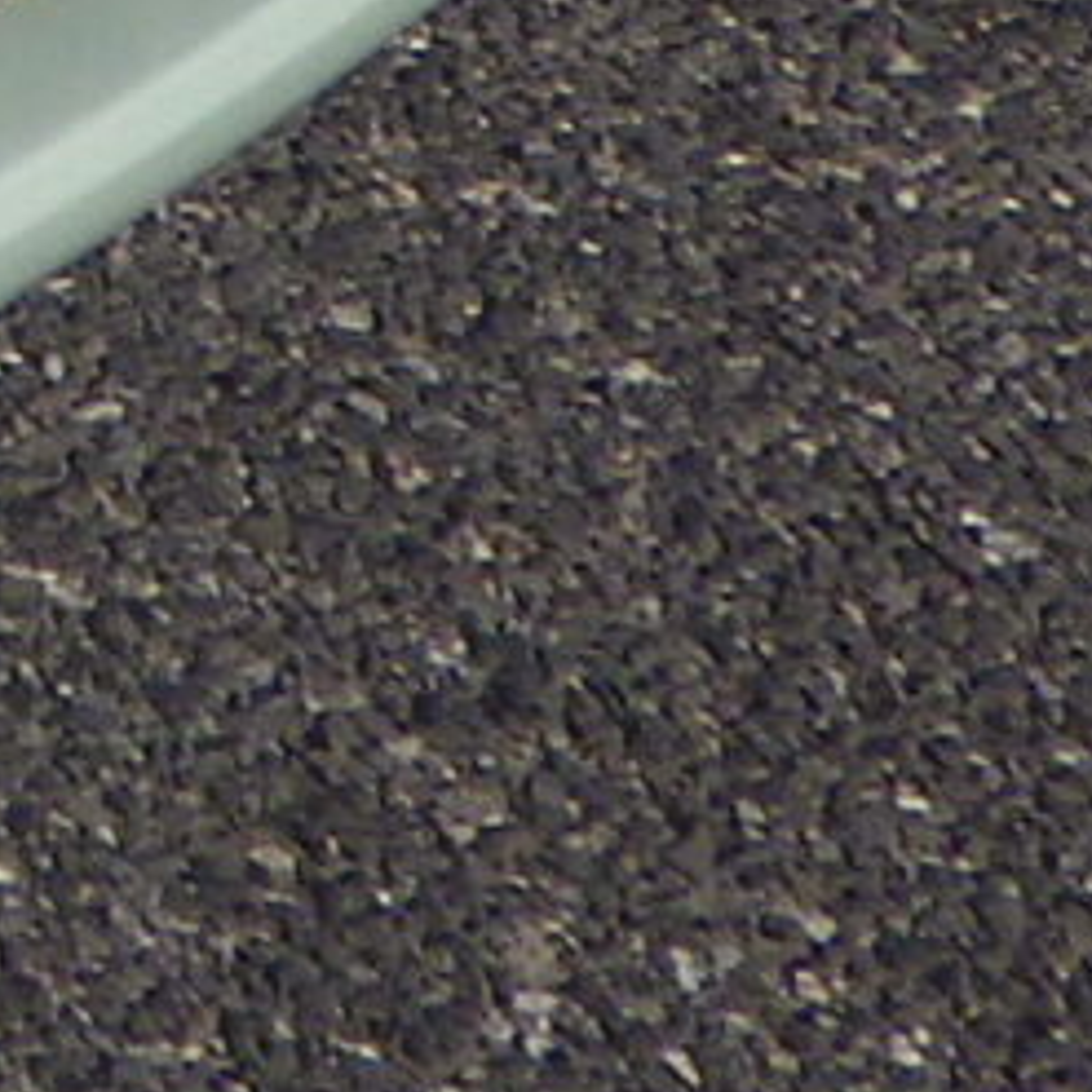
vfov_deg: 7.6
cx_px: -2984
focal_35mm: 205
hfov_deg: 6.9
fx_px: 7317
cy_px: -1963
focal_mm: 5
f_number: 4.2
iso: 125
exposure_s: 1/1000
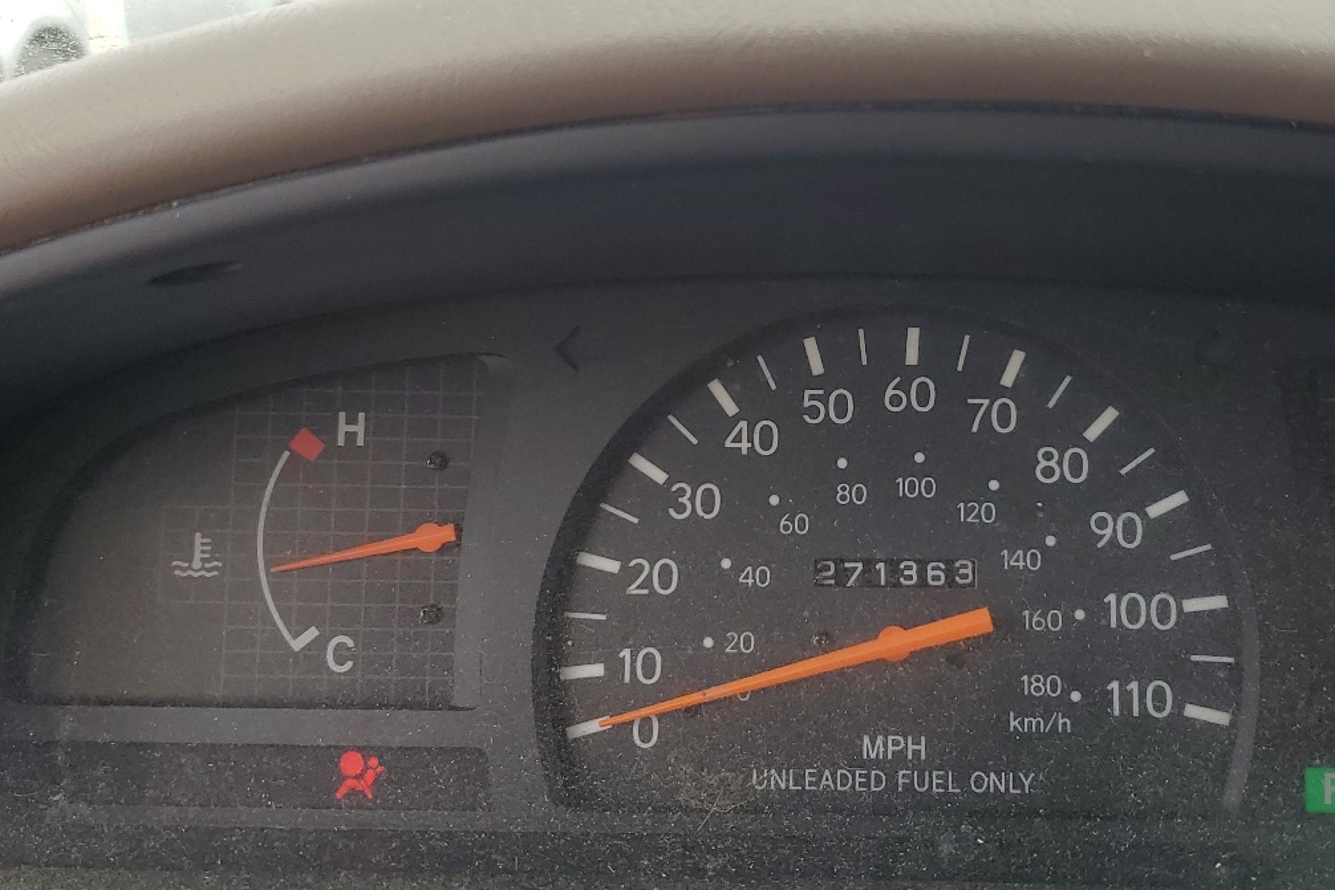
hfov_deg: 44.8
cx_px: 880
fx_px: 1595
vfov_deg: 31.2
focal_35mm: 43
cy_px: 419
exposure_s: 1/357
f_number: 1.5
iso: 50
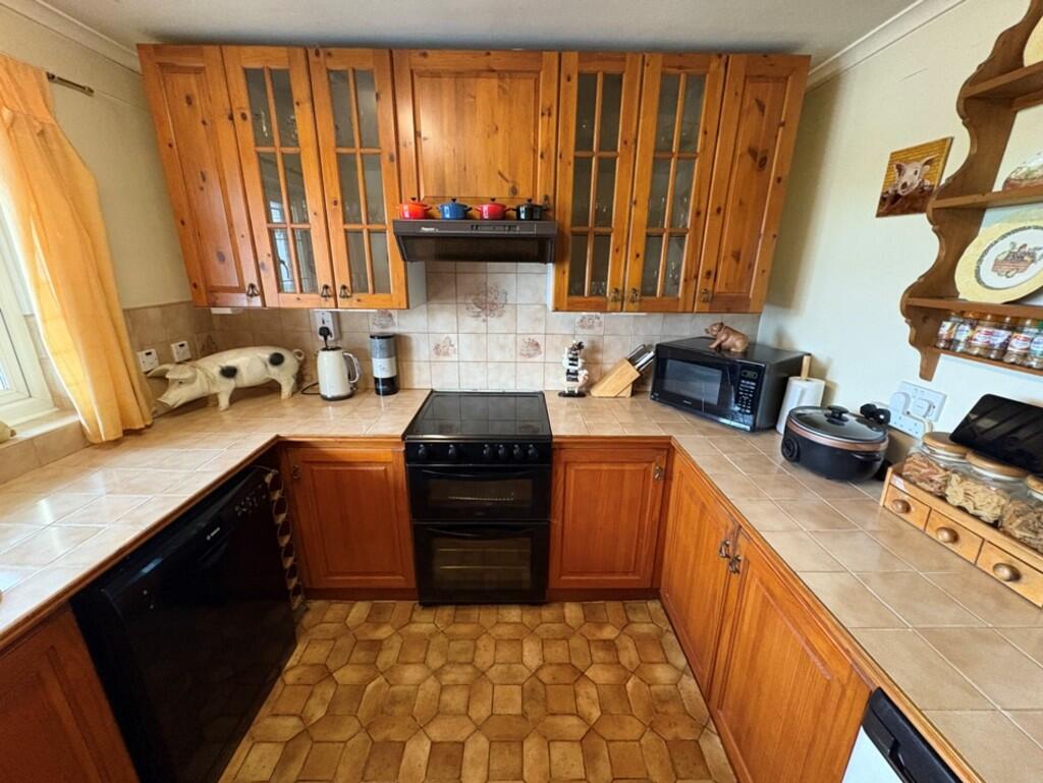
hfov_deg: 102.0
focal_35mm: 14
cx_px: 522
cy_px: 392
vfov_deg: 85.7
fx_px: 422
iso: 640
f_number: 2.2
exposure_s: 1/50
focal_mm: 2.22
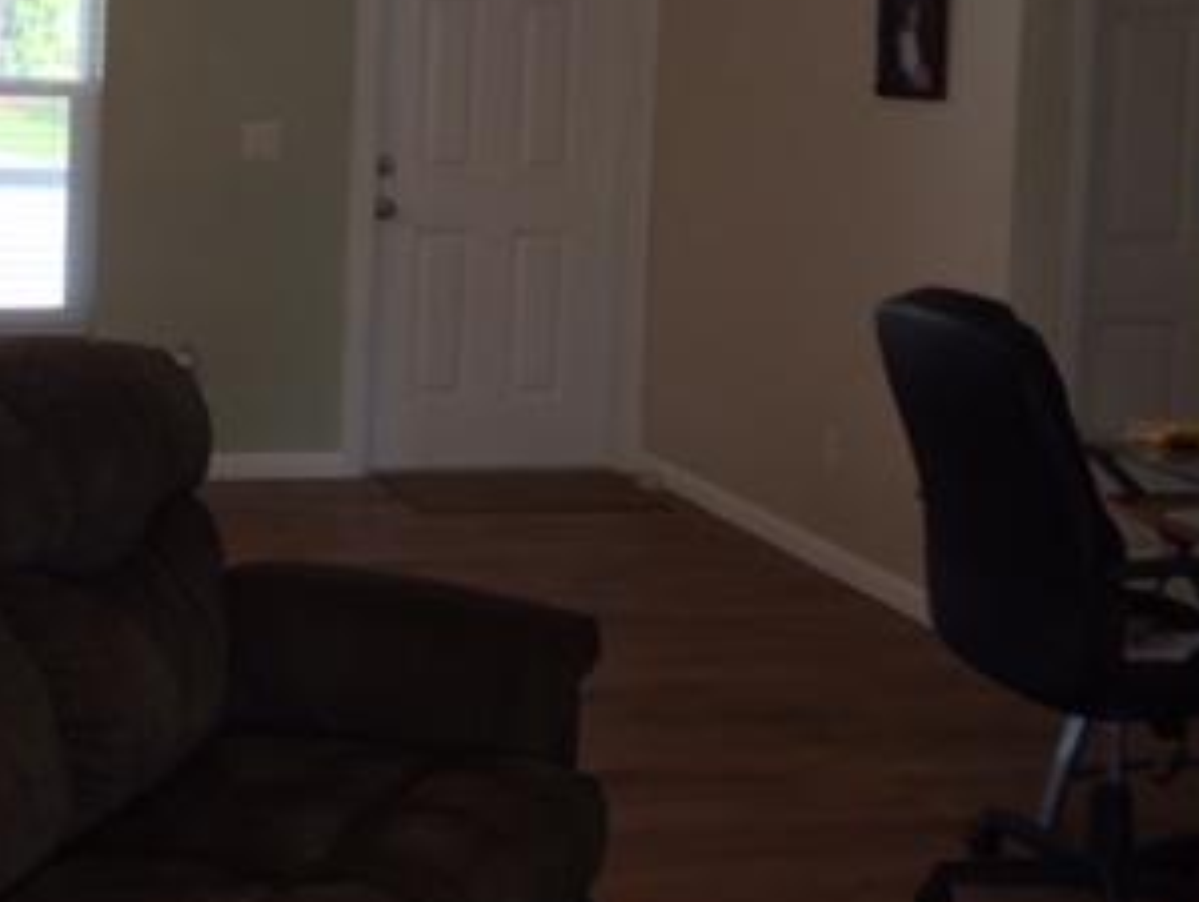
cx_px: 209
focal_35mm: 62
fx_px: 2150
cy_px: 64
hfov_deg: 30.3
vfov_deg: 23.0
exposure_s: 1/30
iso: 40
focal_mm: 4.15
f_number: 2.2
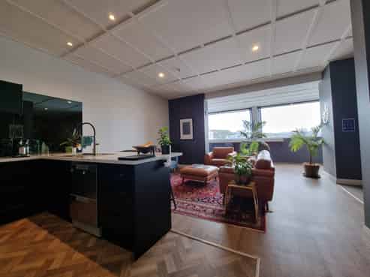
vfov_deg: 89.8
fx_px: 139
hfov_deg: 106.2
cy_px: 138
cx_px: 185
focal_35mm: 13
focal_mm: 2.2
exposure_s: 1/50
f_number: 2.2
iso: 50
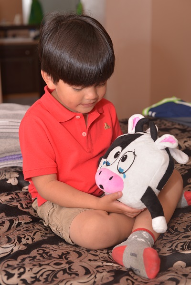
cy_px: 142
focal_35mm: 50
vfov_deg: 39.6
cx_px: 96
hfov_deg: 27.0
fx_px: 397
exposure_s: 1/60
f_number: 4.5
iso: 125
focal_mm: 50
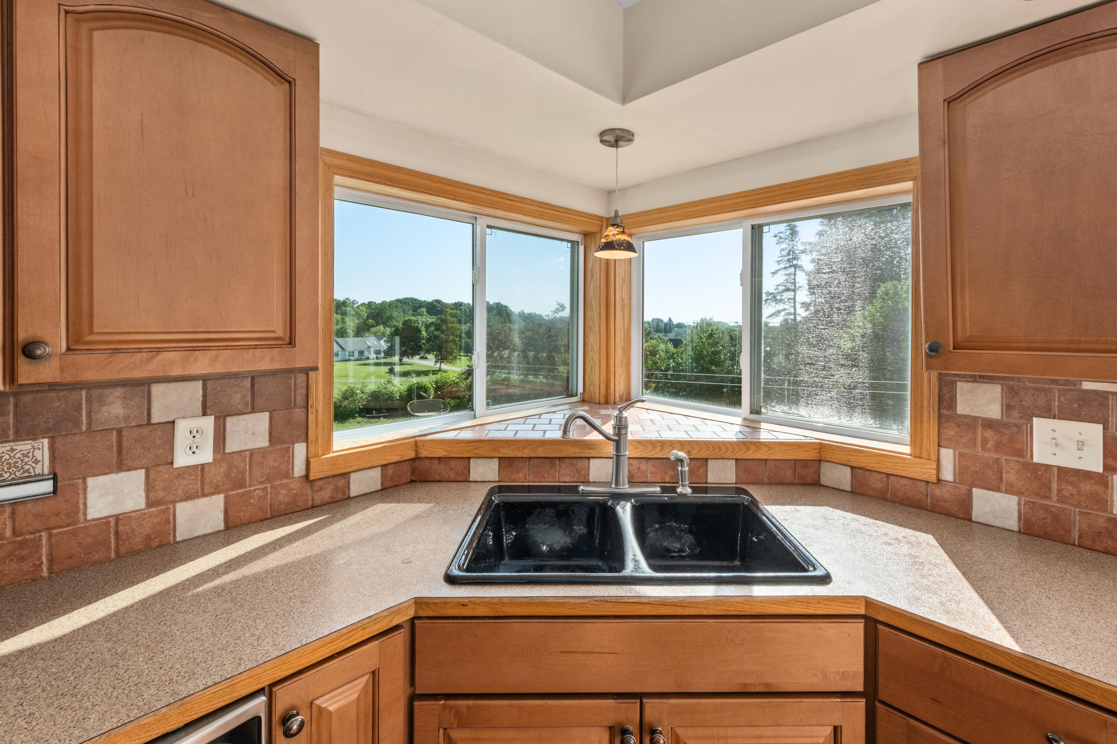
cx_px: 558
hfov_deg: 112.6
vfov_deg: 90.0
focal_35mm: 12
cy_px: 372
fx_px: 372
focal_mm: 8.1
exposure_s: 1/15
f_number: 8
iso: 400
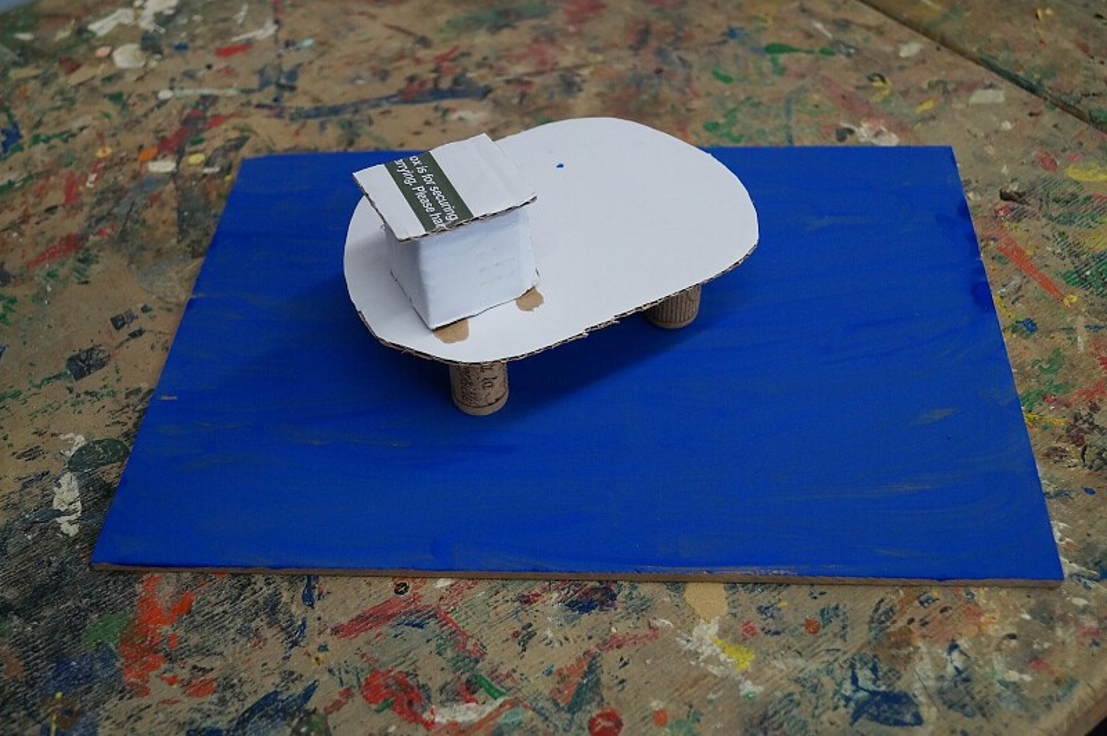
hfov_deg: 49.6
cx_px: 554
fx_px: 1198
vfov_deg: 34.2
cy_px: 368
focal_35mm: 39
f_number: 4.5
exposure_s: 1/160
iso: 640
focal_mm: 26
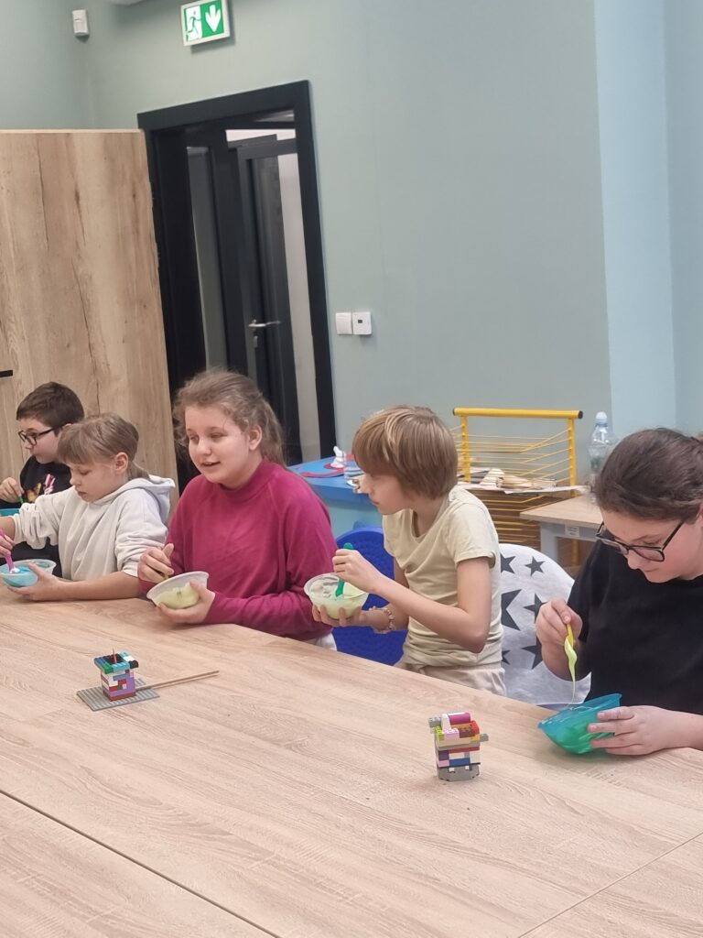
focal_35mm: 24
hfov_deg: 56.8
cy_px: 469
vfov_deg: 71.6
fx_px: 650
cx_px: 352
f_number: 1.8
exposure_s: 1/100
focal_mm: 6.7
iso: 64
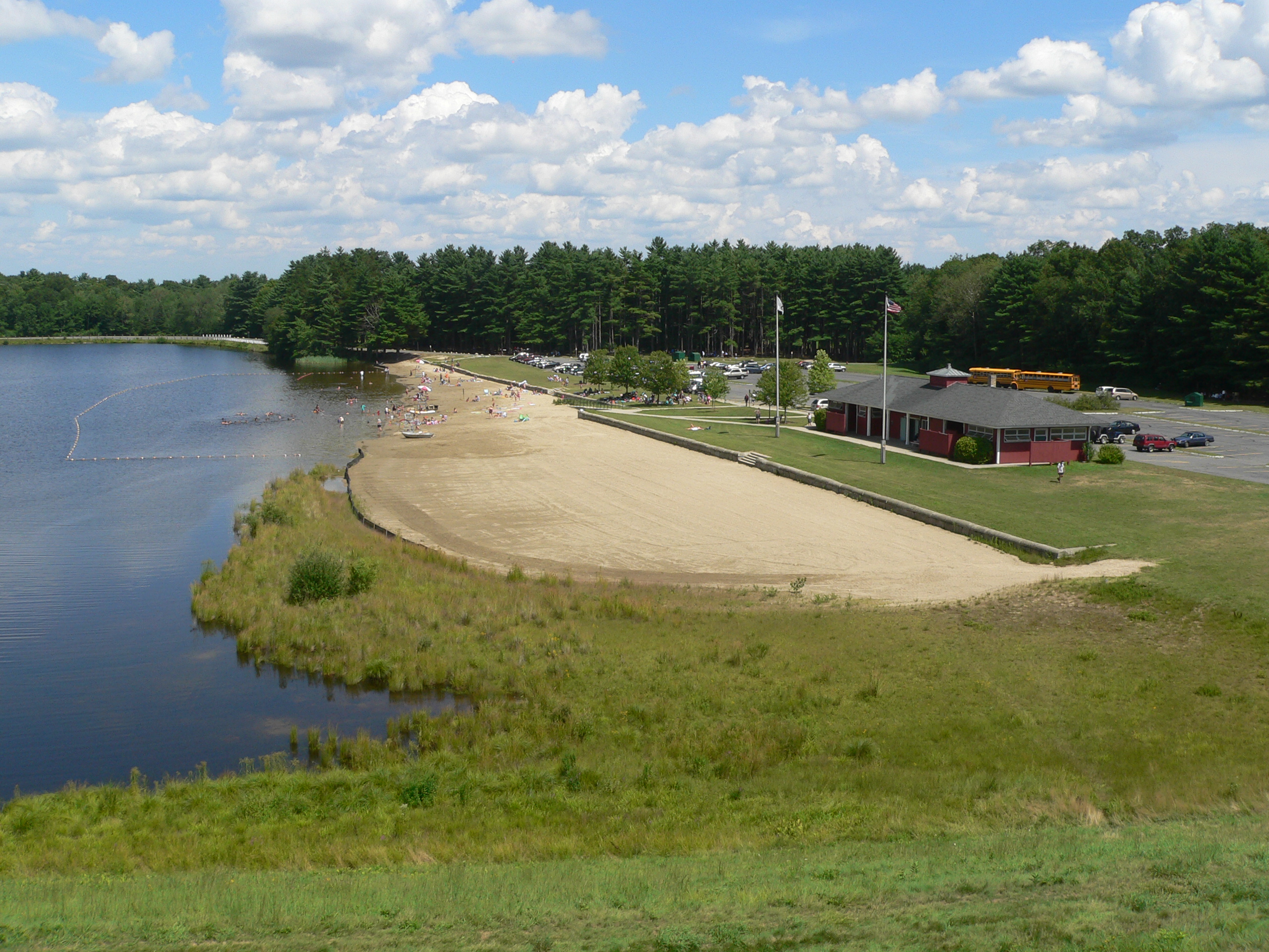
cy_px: 476
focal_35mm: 36
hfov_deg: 51.4
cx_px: 634
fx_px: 1320
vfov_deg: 39.7
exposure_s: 1/500
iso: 80
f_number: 5.2
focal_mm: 6
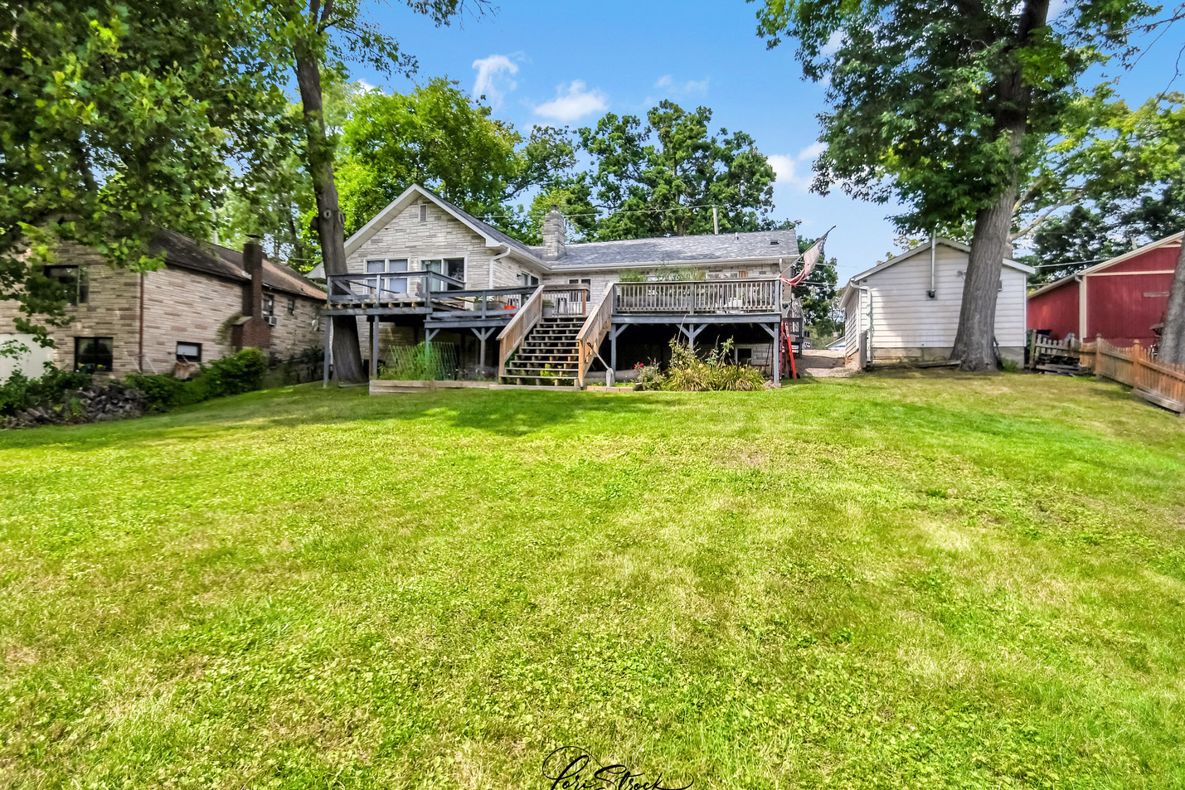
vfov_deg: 70.4
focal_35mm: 17
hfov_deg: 93.3
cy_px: 372
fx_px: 560
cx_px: 584
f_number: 8
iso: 400
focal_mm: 10
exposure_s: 1/5000
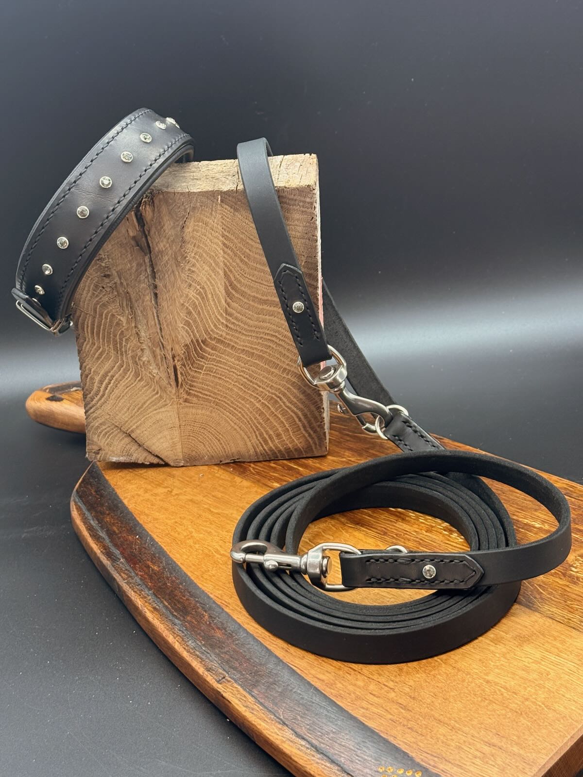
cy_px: 388
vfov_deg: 39.7
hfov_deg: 30.3
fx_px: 1078
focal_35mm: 48
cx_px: 292
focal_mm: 6.76
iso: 125
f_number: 1.78
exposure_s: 1/137
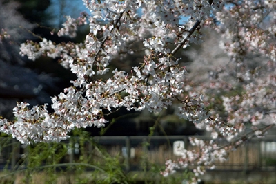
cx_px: 138
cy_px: 92
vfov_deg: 8.3
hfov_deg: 12.5
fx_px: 1264
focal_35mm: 165
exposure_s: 1/2000
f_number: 5.6
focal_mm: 110
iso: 400
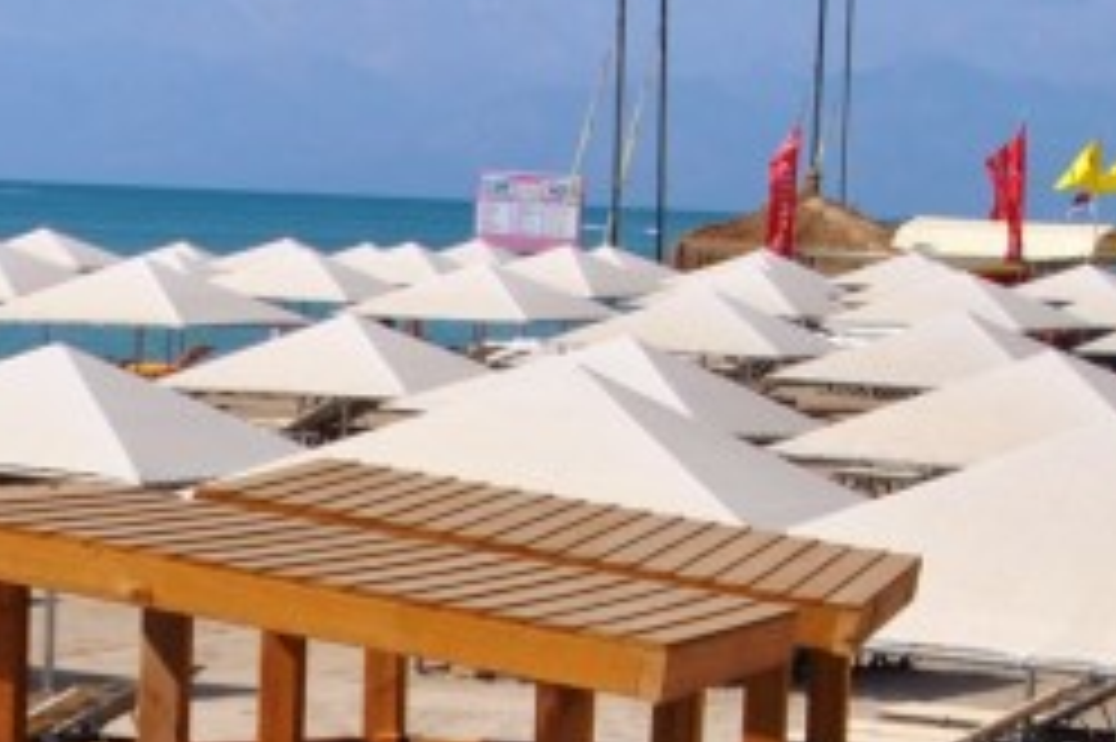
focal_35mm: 139
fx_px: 4306
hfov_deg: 14.5
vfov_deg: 9.6
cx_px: 20
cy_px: 1003
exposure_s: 1/320
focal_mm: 20
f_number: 9
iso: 100
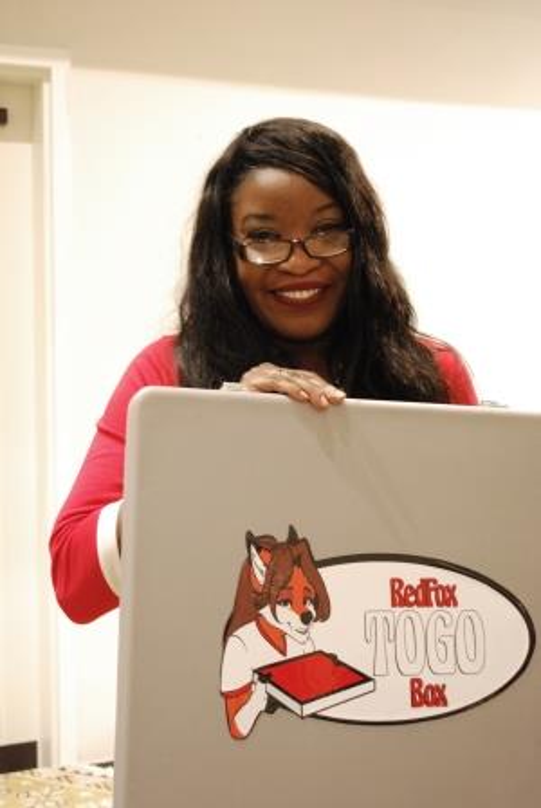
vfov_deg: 38.8
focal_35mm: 51
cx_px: 270
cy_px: 404
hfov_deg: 26.6
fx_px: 1146
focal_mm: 34
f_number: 5
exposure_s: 1/10
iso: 1600
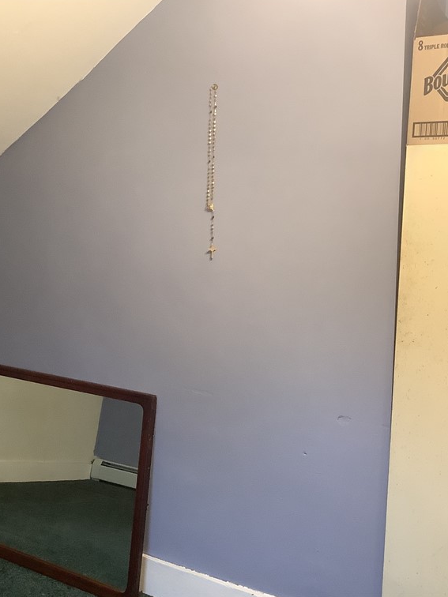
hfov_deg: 33.2
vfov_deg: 44.8
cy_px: 295
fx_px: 725
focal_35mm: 42
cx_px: 81
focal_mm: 3.3
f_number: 2.4
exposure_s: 1/60
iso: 320
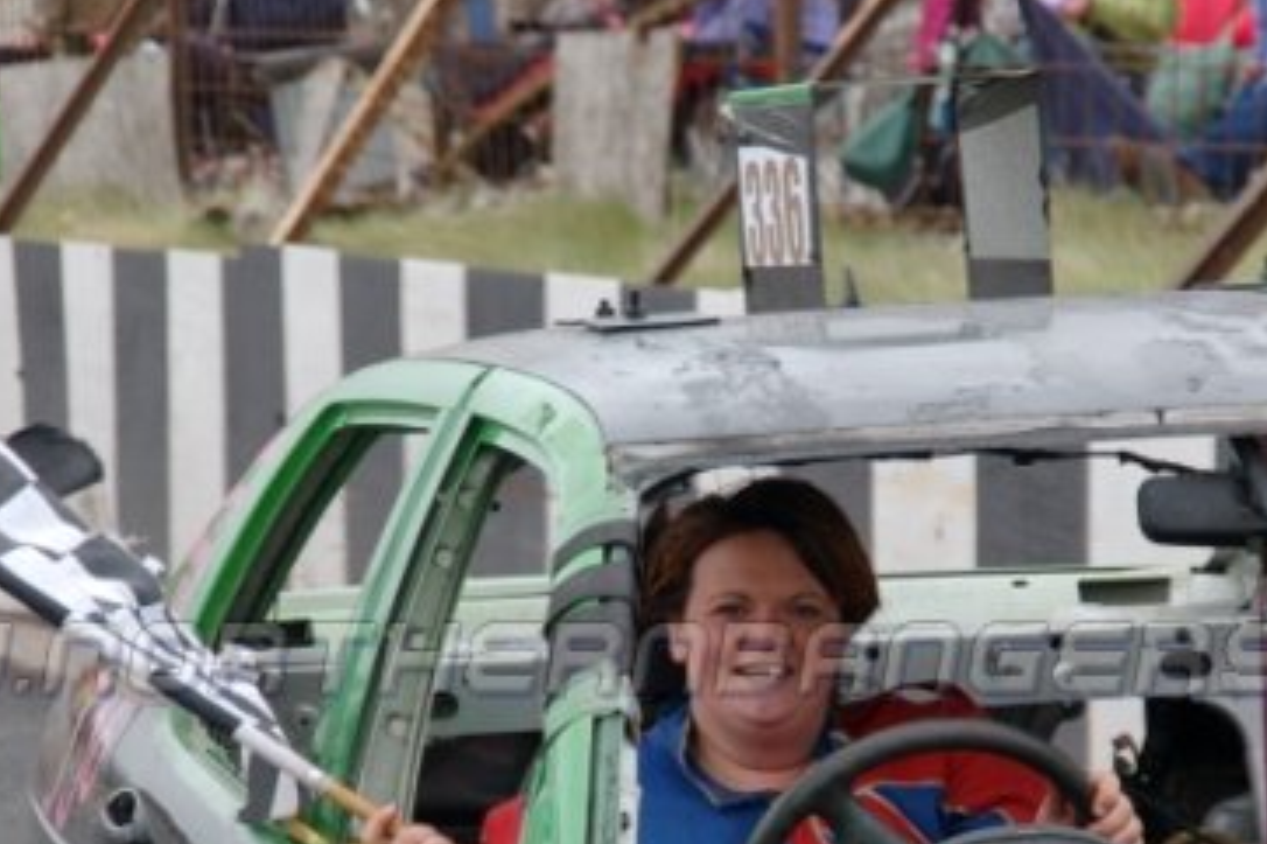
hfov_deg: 8.2
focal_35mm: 252
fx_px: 8860
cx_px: 738
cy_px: 669
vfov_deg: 5.4
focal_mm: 95
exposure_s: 1/400
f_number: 5.6
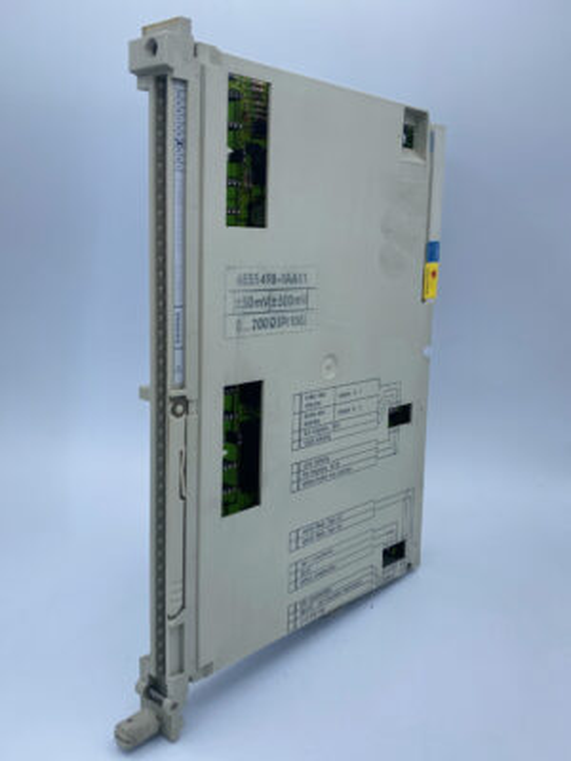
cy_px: 380
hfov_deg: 53.1
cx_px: 286
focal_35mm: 26
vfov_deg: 67.3
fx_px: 572
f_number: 1.8
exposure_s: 1/1316
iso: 32
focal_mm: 4.25
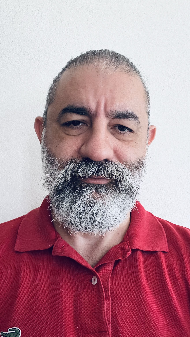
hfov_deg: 35.6
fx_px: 296
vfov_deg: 59.5
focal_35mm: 33
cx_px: 103
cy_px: 170
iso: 400
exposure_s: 1/43
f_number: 2.2
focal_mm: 2.71
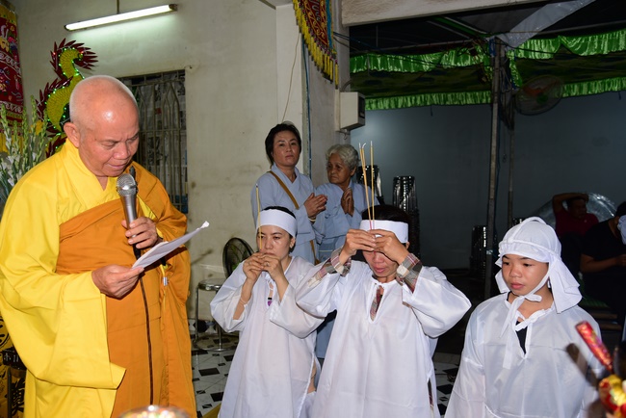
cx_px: 313
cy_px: 209
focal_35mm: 30
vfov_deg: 43.6
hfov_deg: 61.9
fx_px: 522
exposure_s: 1/60
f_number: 4
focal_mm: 30
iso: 320
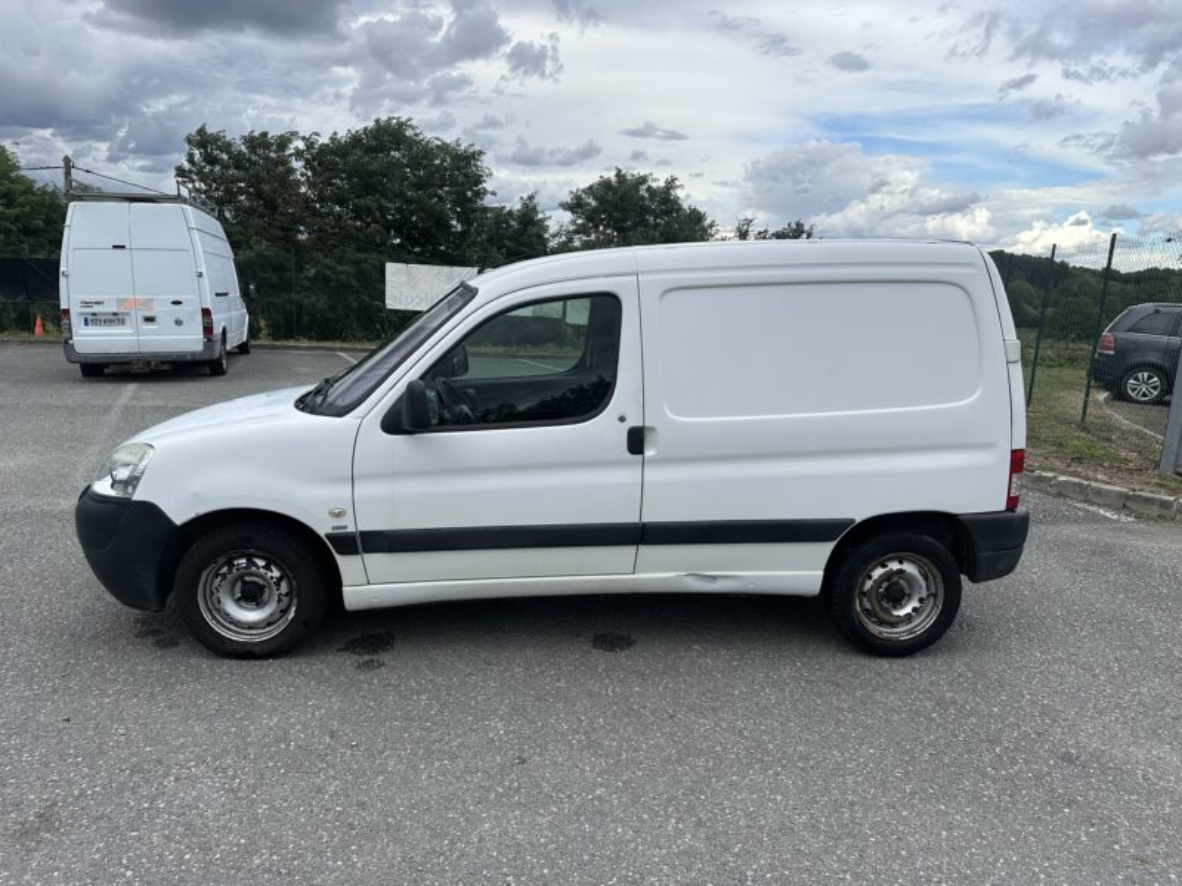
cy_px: 443
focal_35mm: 24
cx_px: 591
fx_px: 820
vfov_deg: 56.8
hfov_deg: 71.6
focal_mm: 6.86
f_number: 1.78
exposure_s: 1/2882
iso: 80
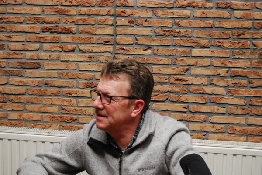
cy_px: 88
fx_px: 492
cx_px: 131
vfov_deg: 20.2
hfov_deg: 29.8
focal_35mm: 68
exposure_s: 1/60
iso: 1600
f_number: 5.3
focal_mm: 45
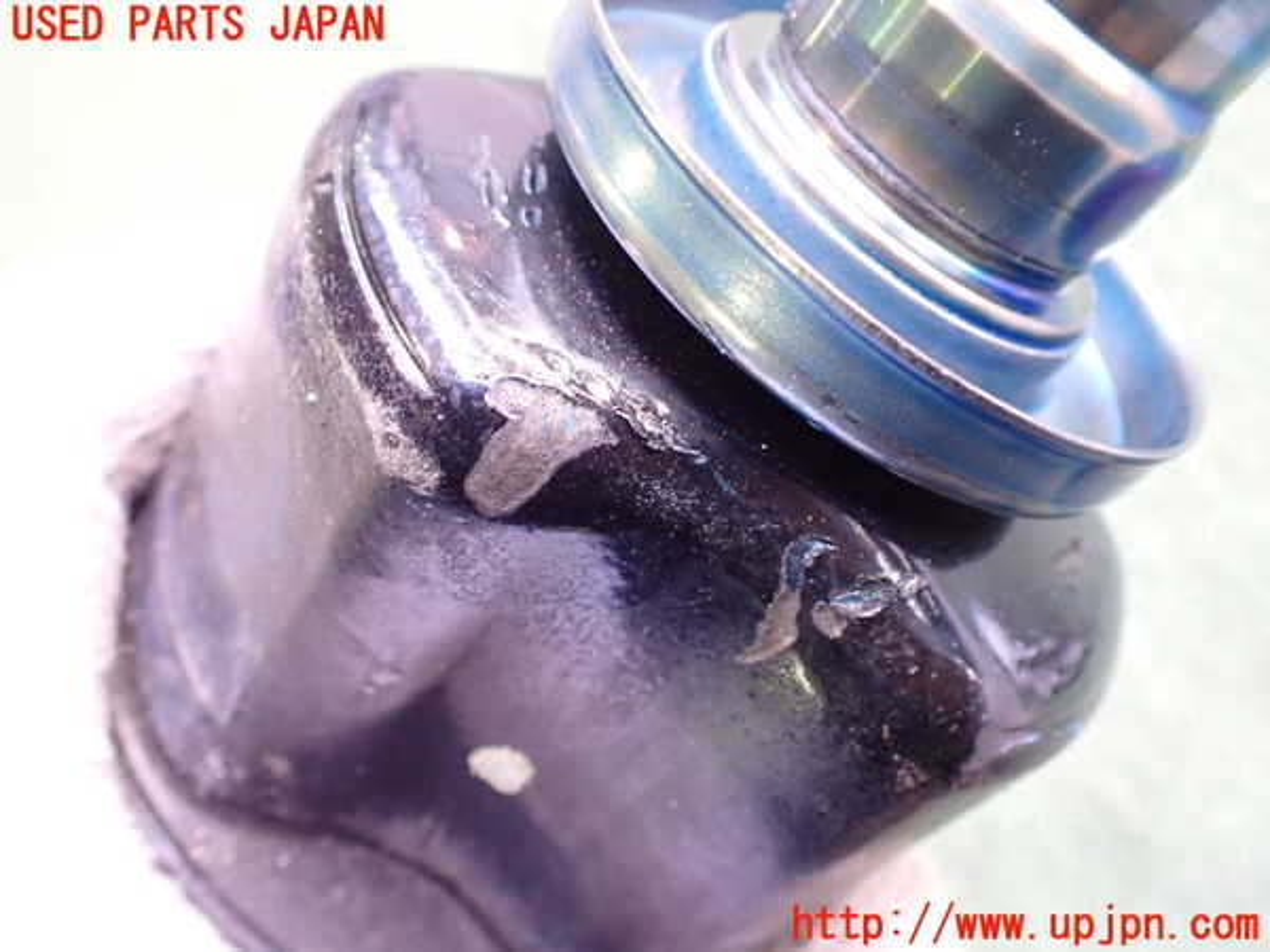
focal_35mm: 30
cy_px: 476
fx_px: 1101
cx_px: 635
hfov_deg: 60.0
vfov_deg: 46.8
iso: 800
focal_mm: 5.4
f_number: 2.3
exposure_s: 1/40
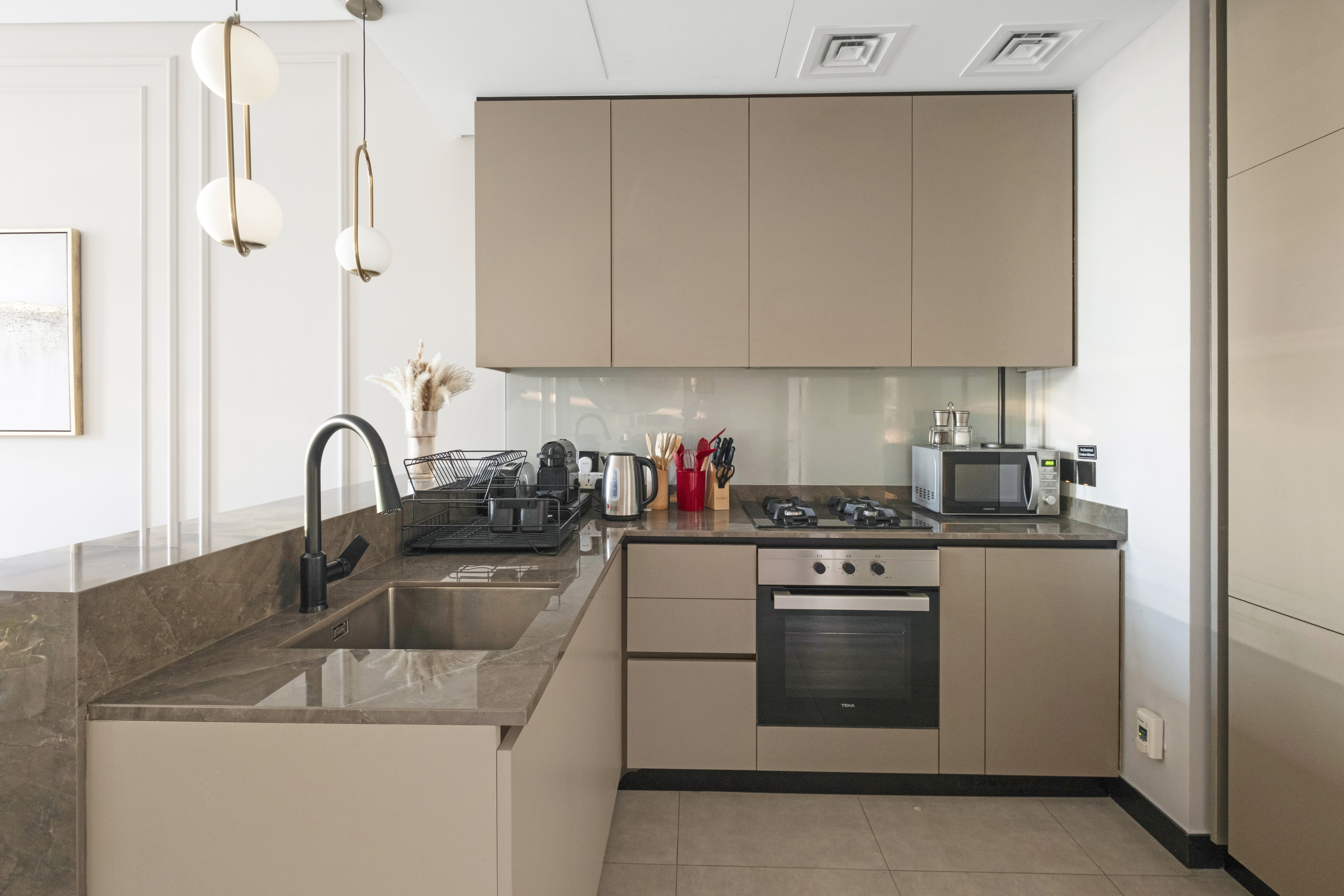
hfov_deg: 100.4
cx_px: 672
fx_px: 560
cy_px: 448
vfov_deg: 77.3
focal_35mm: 15
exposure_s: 4.5
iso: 500
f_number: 8
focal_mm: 10
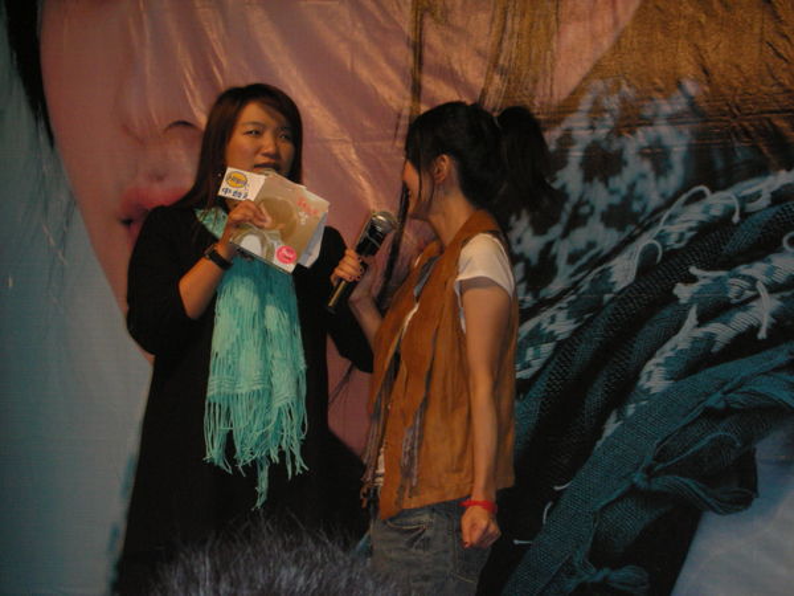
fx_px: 1973
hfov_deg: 22.8
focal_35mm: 86
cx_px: 397
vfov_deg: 17.2
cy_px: 298
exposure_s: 1/120
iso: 200
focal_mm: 14.3
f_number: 4.8
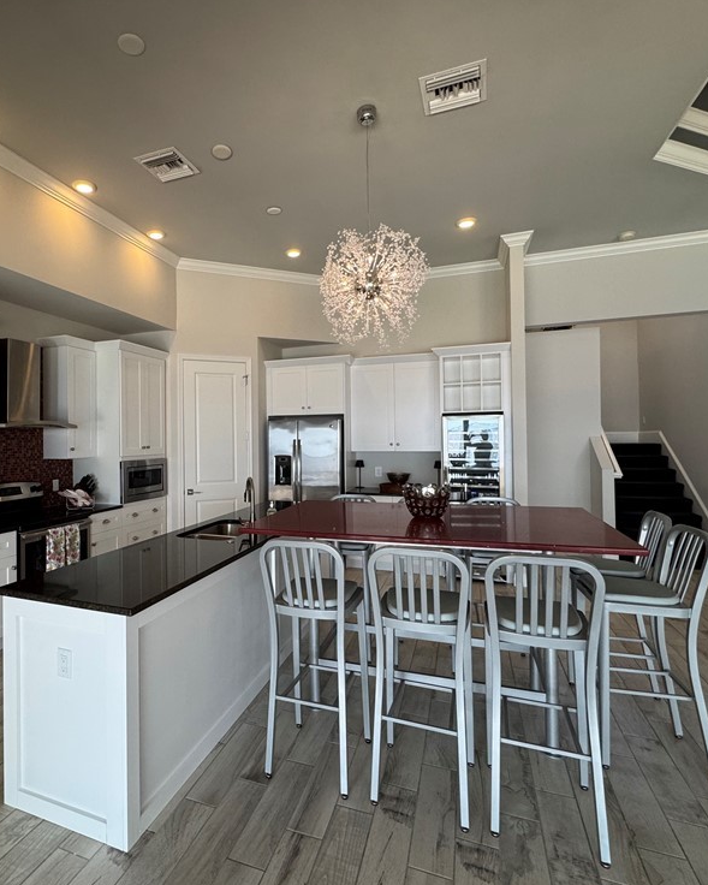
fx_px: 498
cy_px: 435
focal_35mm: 19
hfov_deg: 69.6
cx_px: 261
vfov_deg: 83.3
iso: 160
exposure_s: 1/120
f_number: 2.2
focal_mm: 2.22
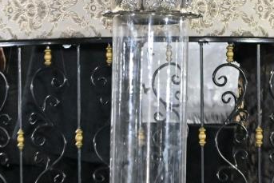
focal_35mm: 385
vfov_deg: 3.6
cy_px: -75
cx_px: 192
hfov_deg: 5.3
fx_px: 2931
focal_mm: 86
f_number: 2.8
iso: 1600
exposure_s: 1/200
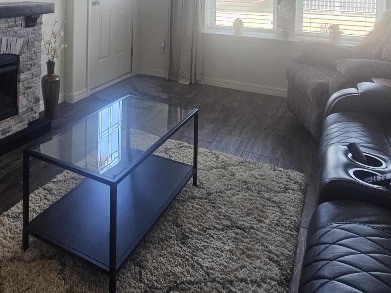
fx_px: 339
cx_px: 112
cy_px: -22
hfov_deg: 57.7
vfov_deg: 39.2
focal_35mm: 30
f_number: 2.2
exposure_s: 1/60
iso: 125
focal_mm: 2.2
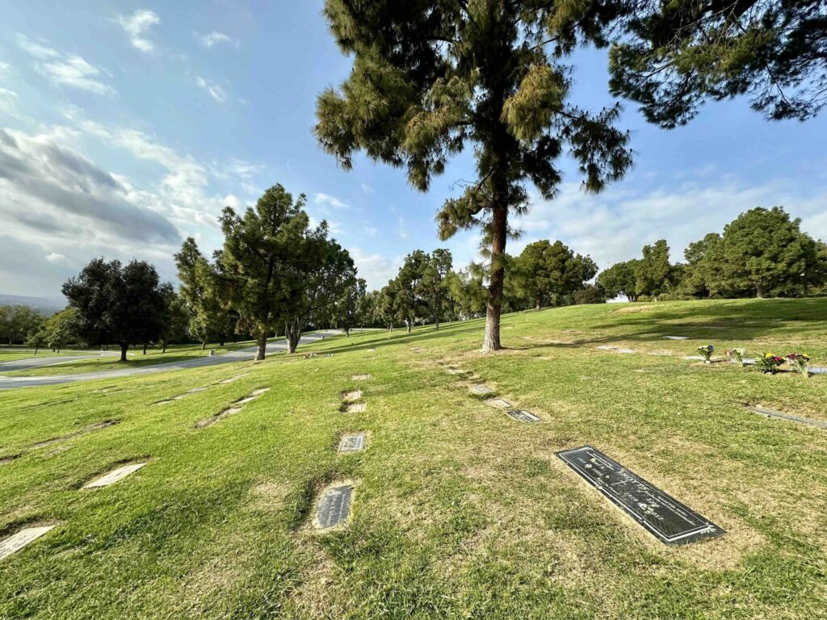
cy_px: 310
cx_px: 414
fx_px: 334
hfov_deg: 102.1
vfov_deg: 85.7
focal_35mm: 14
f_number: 2.2
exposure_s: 1/1072
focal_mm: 2.22
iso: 50
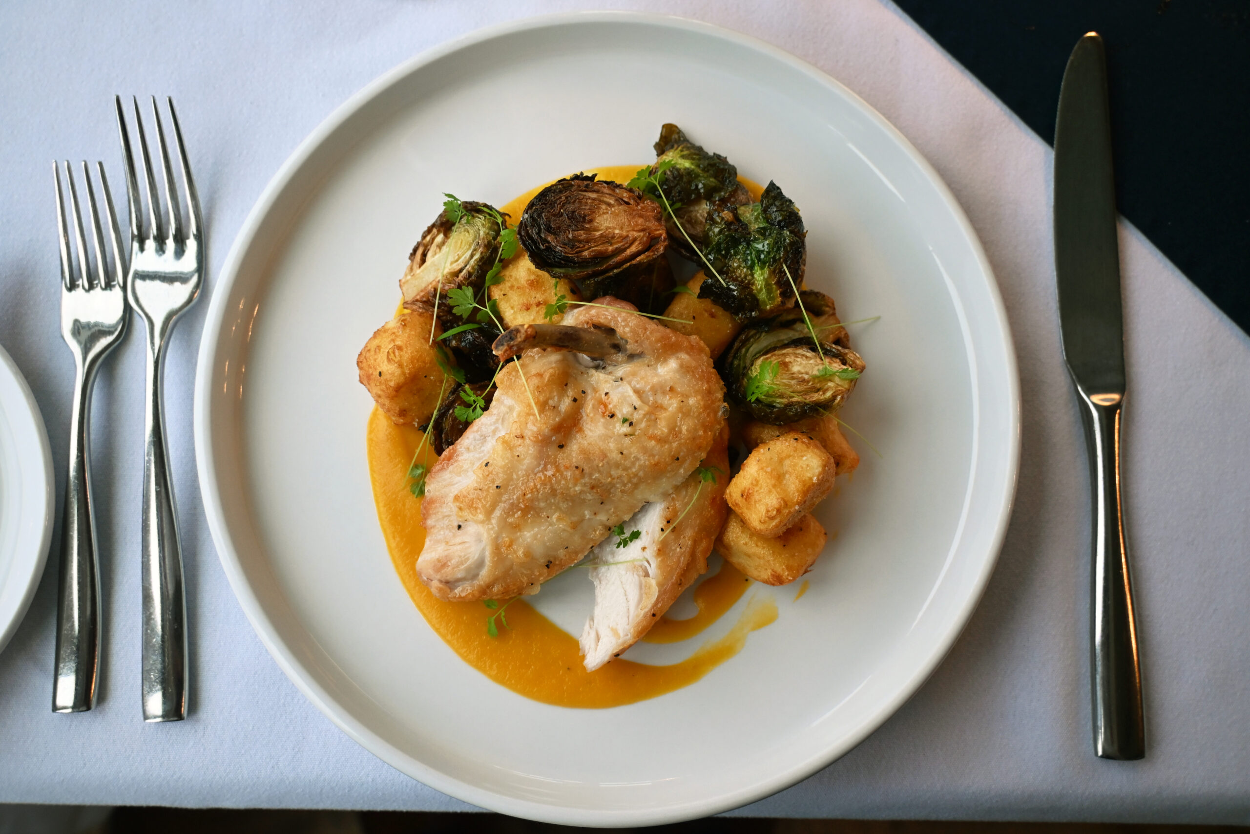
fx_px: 1250
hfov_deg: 53.1
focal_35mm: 36
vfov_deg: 36.9
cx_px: 625
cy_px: 417
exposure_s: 1/125
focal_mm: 24
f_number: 4.2
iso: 560
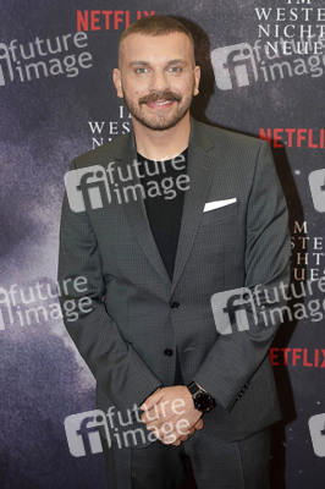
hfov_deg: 20.6
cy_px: 244
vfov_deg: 30.5
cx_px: 162
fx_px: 895
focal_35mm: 66
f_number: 5.6
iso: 640
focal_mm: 66
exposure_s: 1/160
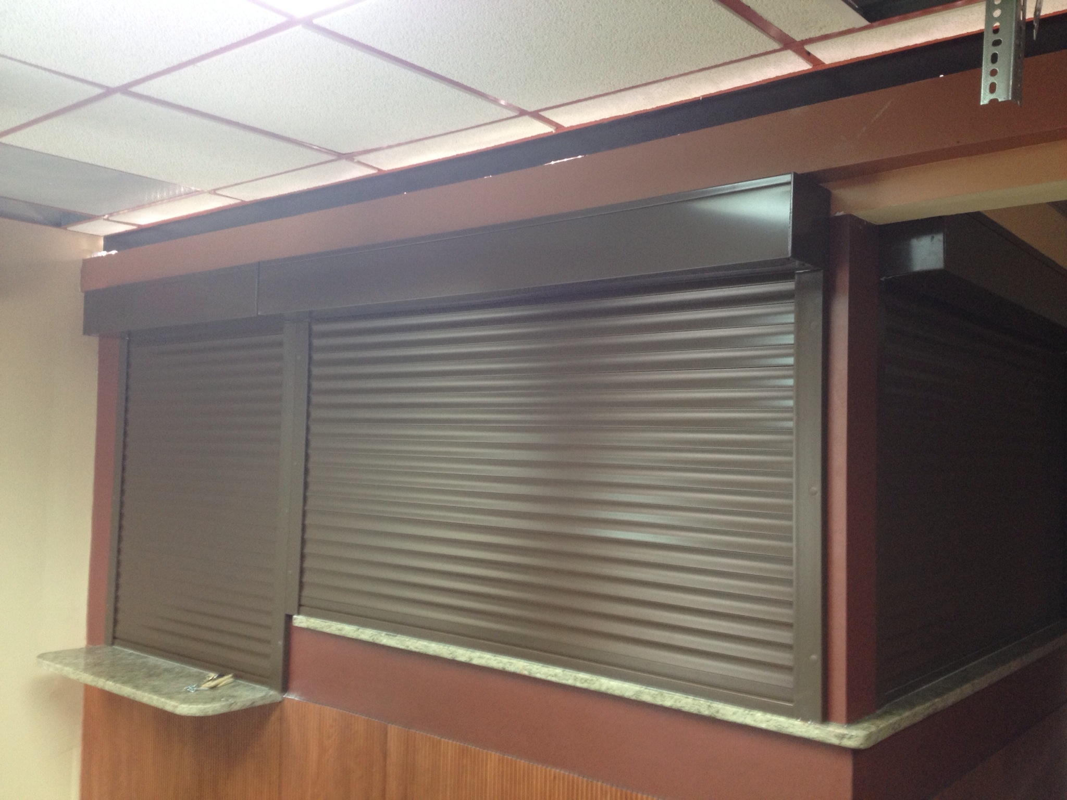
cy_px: 400
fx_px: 1079
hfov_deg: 52.6
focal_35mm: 35
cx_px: 534
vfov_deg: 40.7
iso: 100
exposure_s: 1/20
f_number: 2.4
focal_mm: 4.28
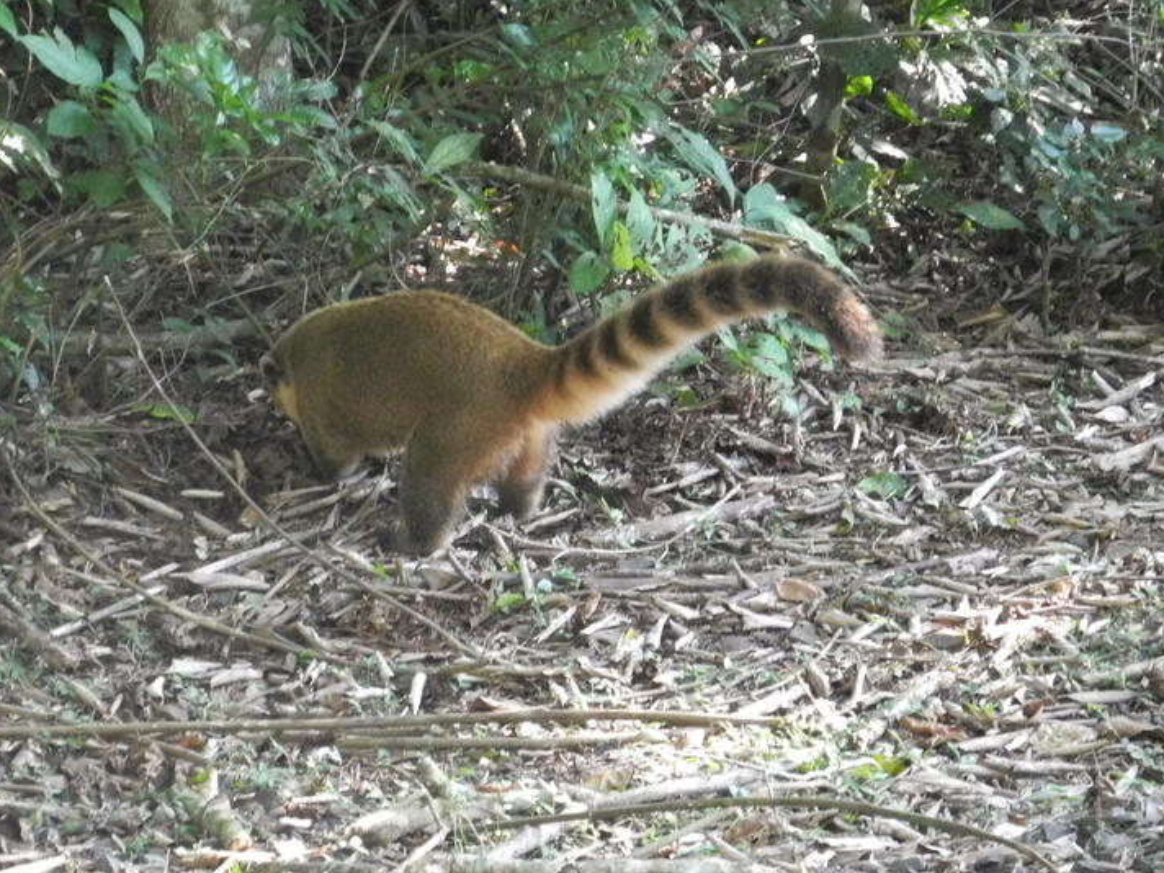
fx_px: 5078
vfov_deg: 9.8
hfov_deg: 13.1
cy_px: 350
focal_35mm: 151
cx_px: 425
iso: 800
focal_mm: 22.5
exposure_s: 1/60
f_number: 4.5
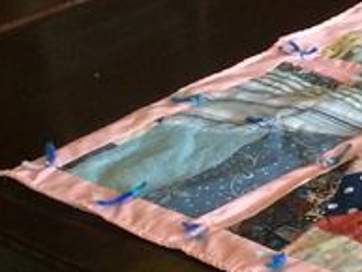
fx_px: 1465
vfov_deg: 10.5
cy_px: 269
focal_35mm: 140
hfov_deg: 11.8
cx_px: 833
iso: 125
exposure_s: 1/30
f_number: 2.2
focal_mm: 4.12
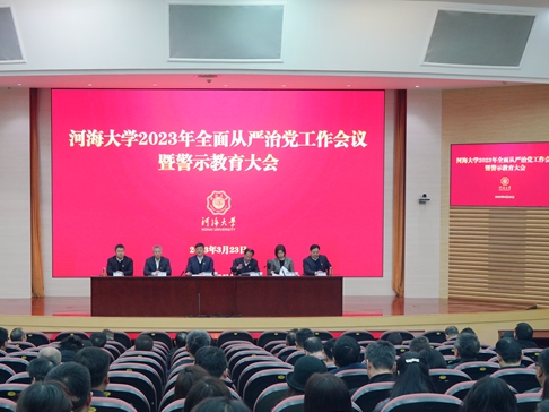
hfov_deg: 48.7
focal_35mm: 38
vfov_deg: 37.7
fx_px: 602
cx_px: 218
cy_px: 220
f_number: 5.6
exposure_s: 1/125
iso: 2000
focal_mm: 32
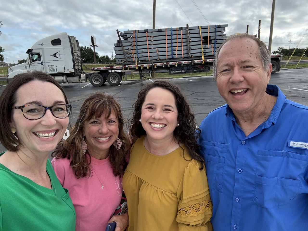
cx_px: 154
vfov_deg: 58.9
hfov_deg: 73.9
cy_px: 116
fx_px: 205
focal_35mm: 23
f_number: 1.9
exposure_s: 1/322
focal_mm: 2.69
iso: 25
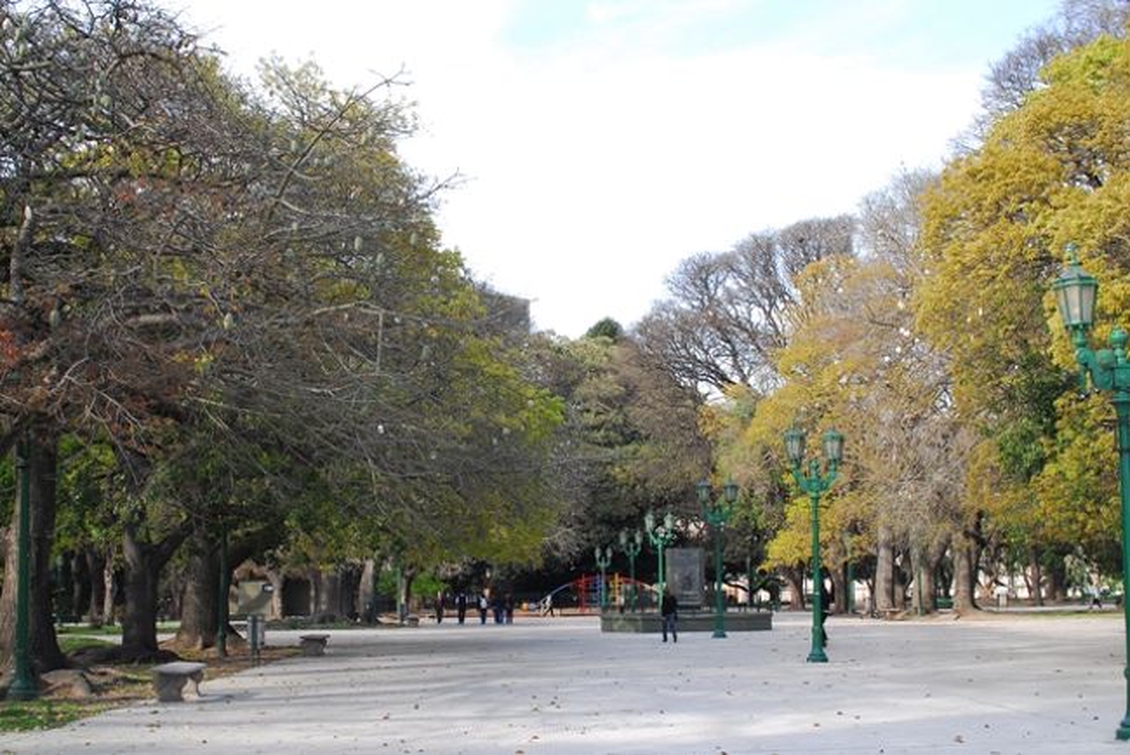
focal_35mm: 45
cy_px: 378
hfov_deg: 43.6
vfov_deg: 29.9
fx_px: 1413
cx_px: 565
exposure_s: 1/180
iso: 250
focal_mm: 30
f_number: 7.1
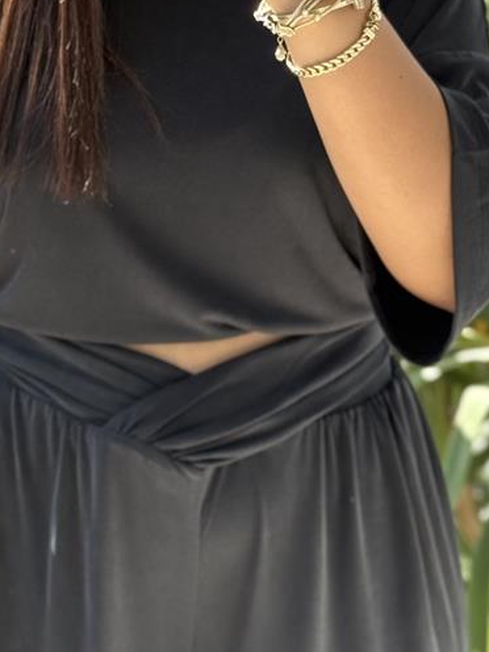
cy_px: 166
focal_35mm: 129
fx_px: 2430
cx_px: 204
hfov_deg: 11.5
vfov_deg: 15.2
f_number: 1.78
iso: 64
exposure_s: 1/370
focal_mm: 6.76
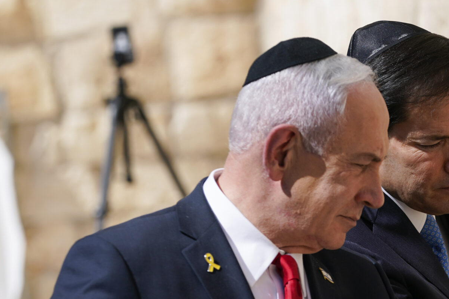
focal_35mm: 344
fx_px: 4291
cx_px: 413
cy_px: 295
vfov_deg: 4.0
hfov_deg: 6.0
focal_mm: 161
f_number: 5.6
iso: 160
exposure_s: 1/1250
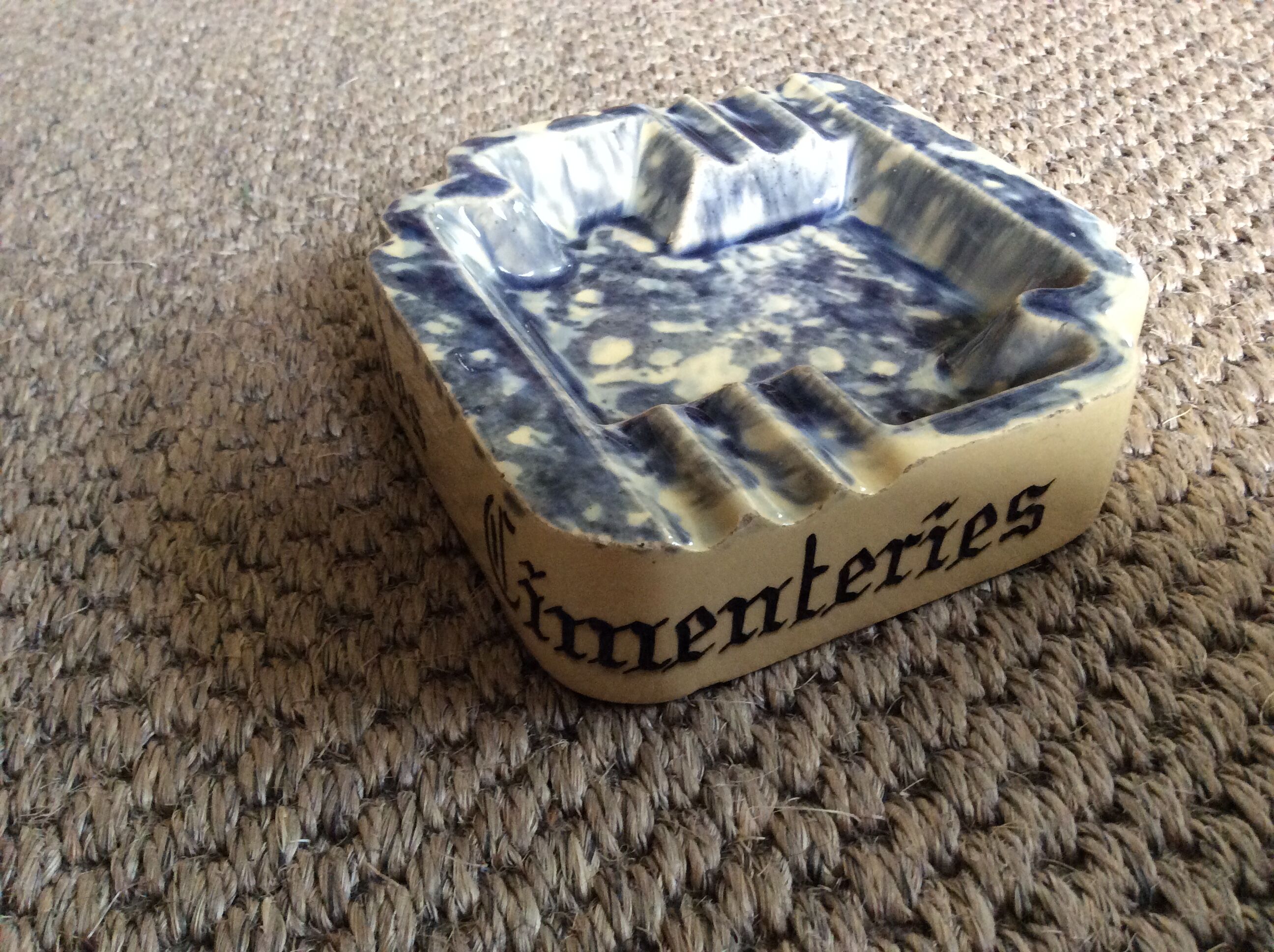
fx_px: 1176
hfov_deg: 56.9
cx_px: 637
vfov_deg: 44.1
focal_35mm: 32
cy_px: 476
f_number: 2.4
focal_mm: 3.3
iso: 200
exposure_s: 1/25
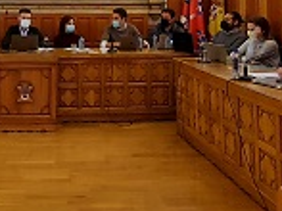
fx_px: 431
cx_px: 29
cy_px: -6
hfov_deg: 34.2
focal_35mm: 53
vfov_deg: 25.9
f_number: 2.2
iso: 200
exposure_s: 1/50
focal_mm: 1.74
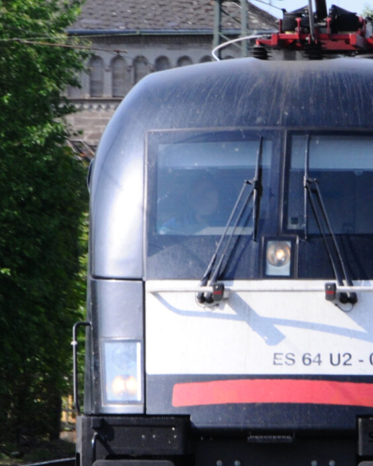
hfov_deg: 2.7
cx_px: 312
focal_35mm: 569
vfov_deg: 3.4
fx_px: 7853
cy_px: 246
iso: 400
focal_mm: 112
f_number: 16
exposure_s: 1/200
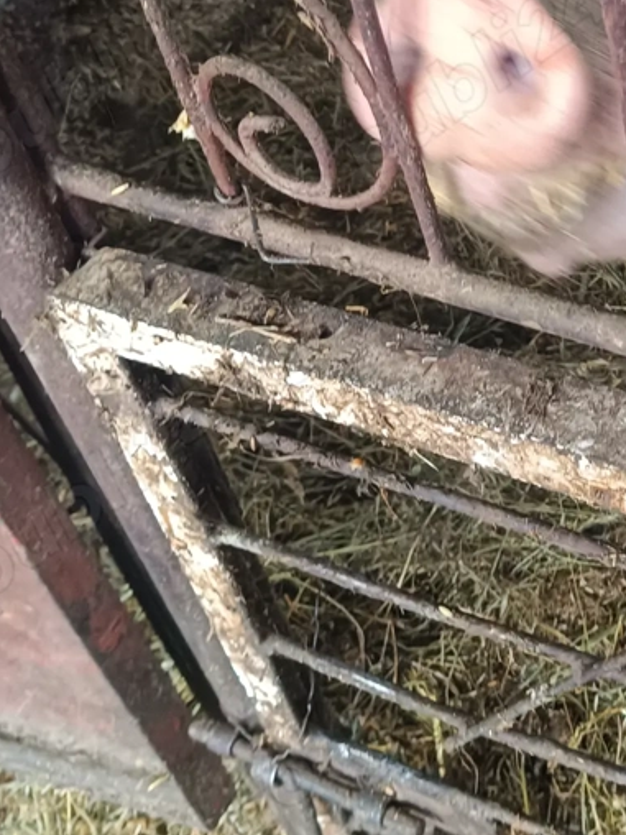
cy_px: 136
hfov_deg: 21.9
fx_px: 1519
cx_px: 713
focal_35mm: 63
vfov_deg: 29.8
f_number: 1.88
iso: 480
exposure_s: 1/50.1
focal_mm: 5.59
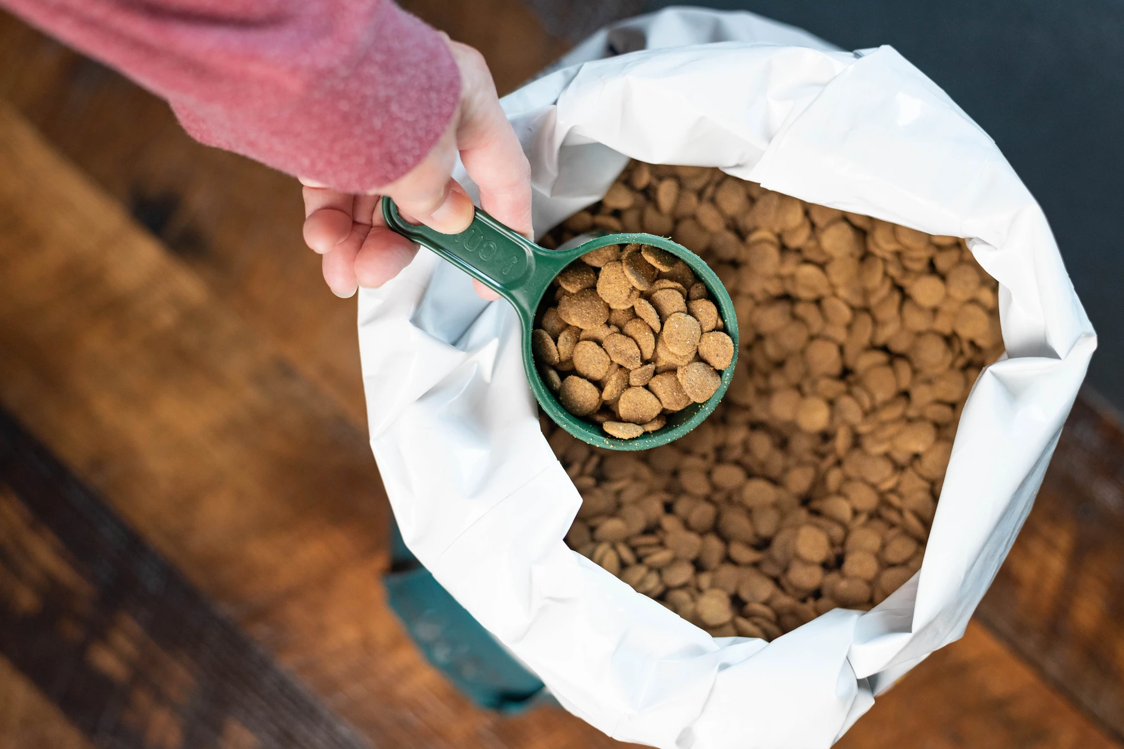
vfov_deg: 27.0
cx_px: 562
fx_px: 1561
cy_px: 374
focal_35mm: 50
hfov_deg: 39.6
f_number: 2.8
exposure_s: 1/200
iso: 400
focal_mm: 50
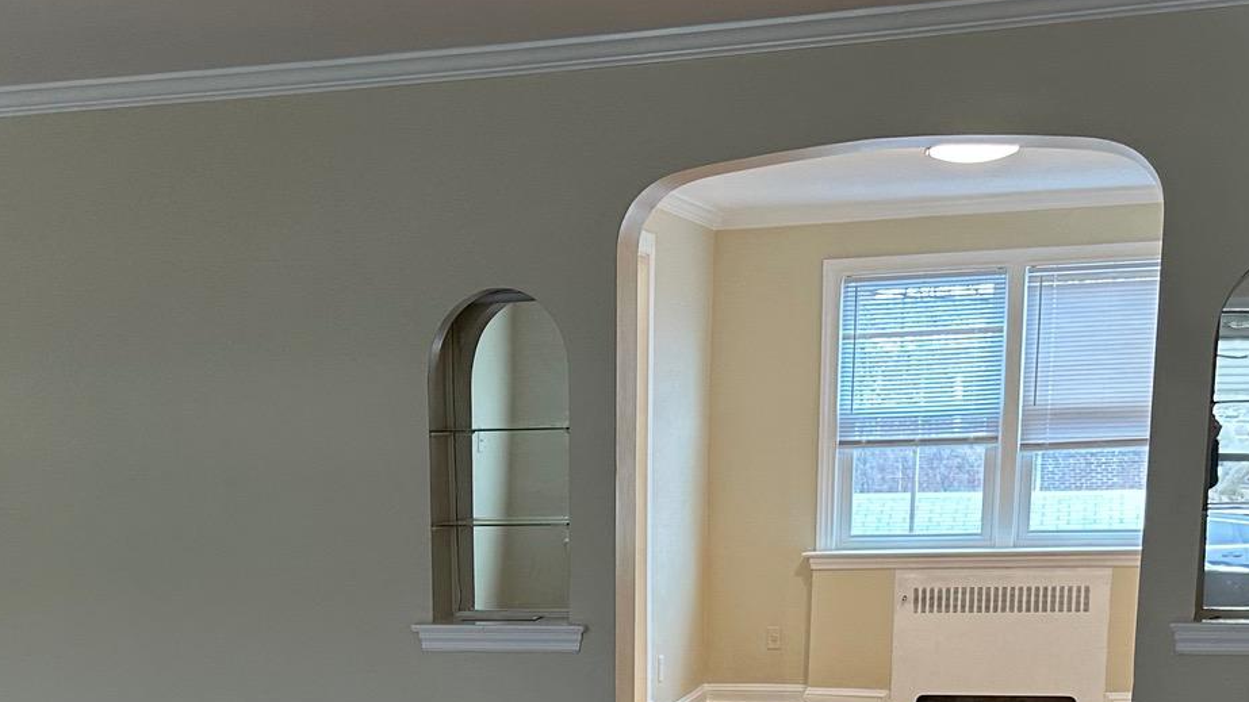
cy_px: 871
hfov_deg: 35.7
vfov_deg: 19.4
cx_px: 421
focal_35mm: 58
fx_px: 1921
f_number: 1.78
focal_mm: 6.86
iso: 160
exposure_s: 1/60
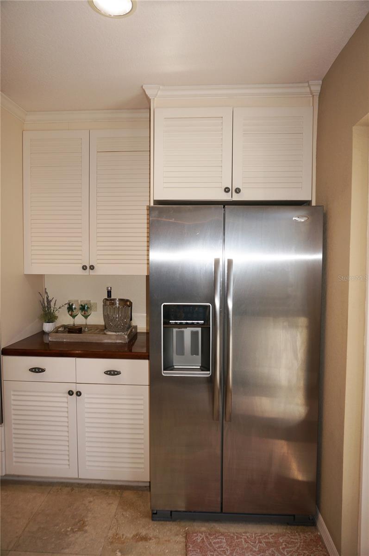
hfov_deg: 53.0
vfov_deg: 73.8
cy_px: 278
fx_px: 370
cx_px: 184
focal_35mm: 24
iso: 250
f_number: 4
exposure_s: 1/160
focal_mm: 16
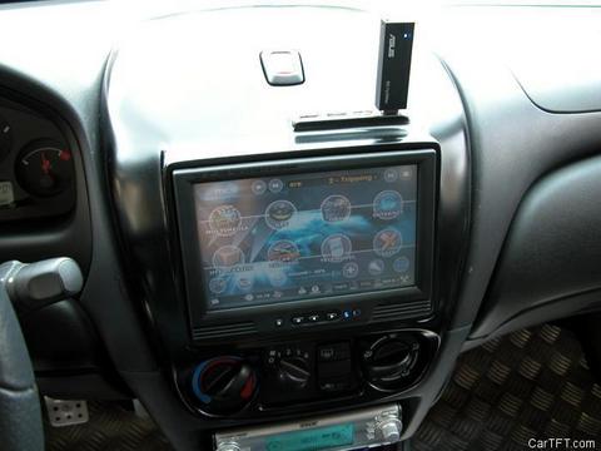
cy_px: 226
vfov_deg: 40.7
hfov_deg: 52.6
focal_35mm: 35
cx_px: 300
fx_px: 608
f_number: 2.8
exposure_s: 1/50.3
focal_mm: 9
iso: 100
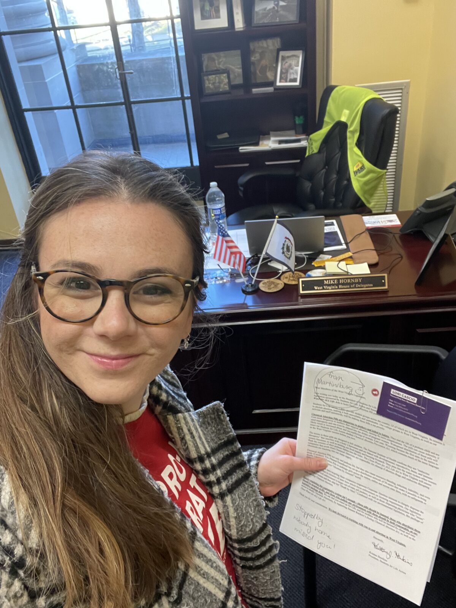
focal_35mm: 30
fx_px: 527
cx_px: 228
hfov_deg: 46.8
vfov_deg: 60.0
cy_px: 304
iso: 320
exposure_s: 1/40
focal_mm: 2.71
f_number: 2.2
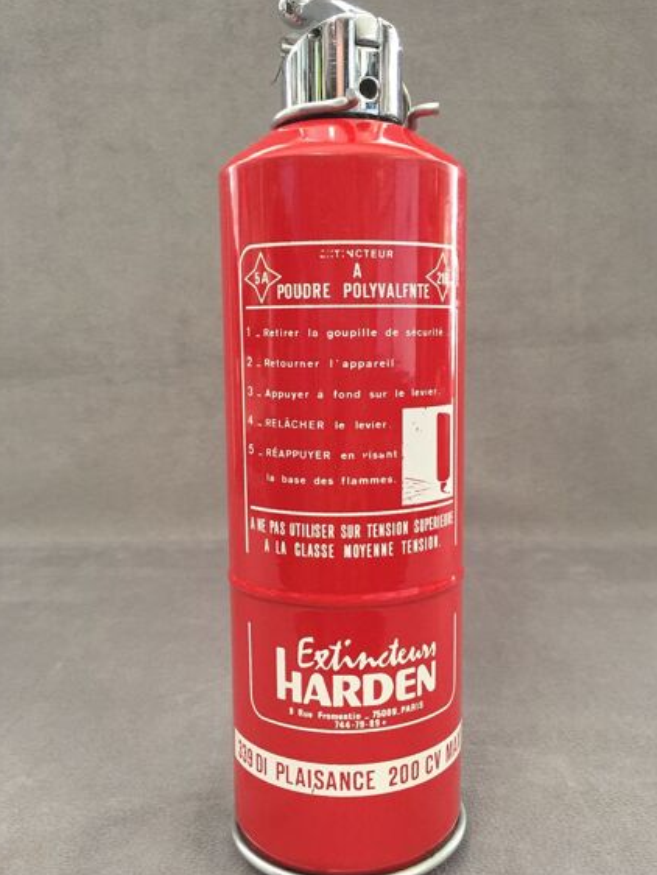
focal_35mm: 33
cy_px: 442
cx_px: 358
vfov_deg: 55.3
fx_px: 834
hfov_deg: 42.9
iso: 160
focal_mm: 4.15
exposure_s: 1/33
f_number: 2.2
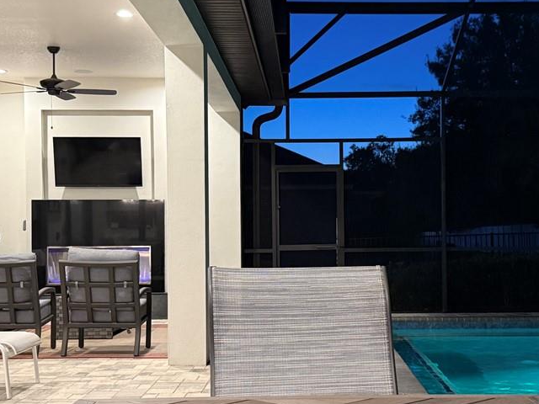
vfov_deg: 24.4
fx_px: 934
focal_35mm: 60
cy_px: 224
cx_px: 322
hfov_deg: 32.1
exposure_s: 1/60
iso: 500
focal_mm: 6.76
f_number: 1.78
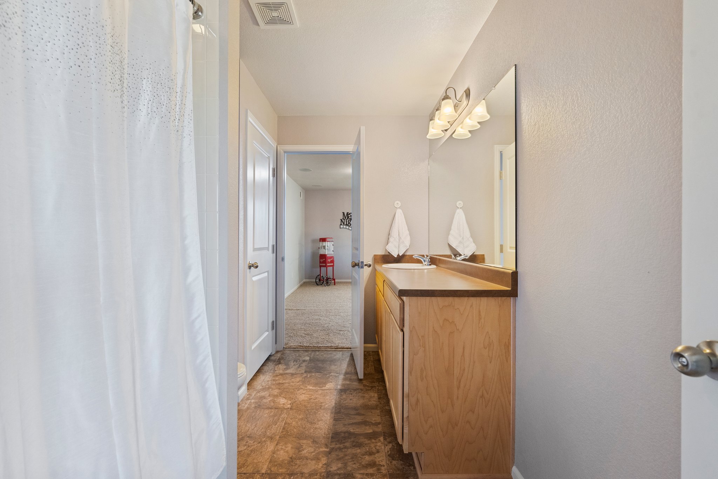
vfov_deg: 73.7
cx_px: 359
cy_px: 240
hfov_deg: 96.7
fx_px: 319
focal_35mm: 16
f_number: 8
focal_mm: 16
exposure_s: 1/20
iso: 1000
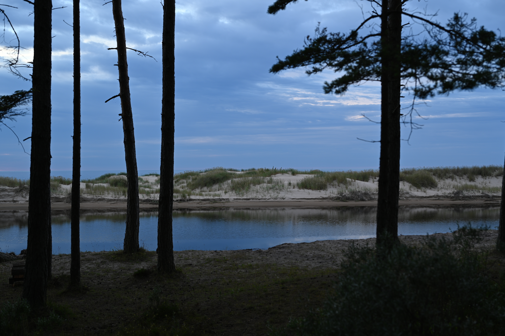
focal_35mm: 51
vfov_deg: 26.4
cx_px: 252
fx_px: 715
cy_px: 168
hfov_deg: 38.9
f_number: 4
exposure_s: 1/100
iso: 140
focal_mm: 51
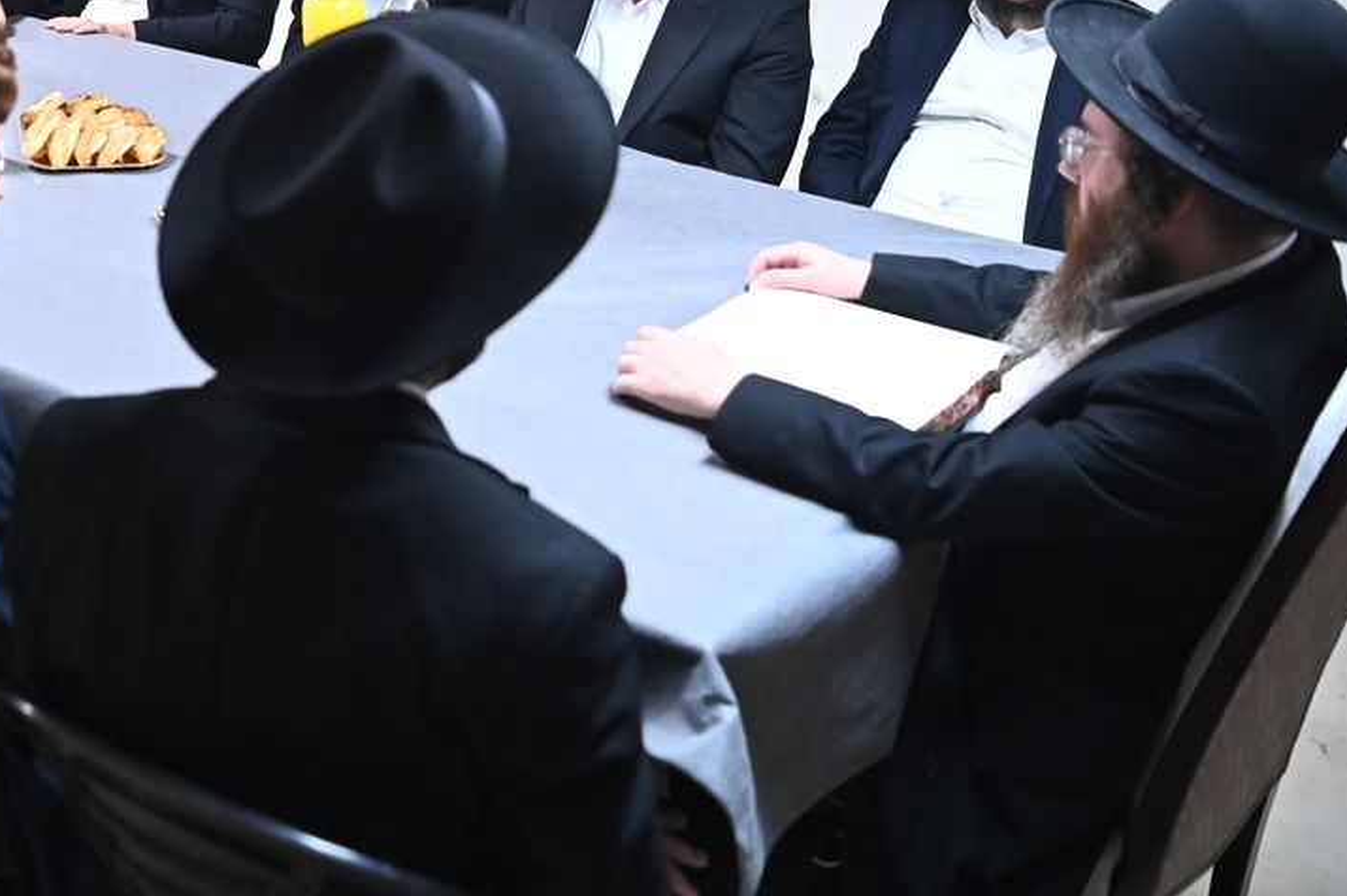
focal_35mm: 47
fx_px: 1758
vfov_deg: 27.9
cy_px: 149
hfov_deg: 39.4
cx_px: 177
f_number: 2.8
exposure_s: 1/160
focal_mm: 24
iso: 2000
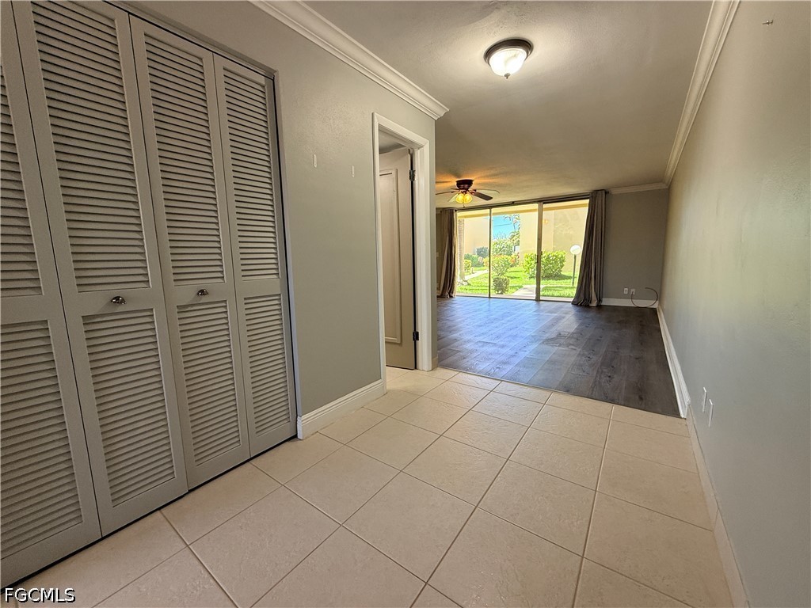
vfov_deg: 85.7
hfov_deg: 102.1
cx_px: 406
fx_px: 328
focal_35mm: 14
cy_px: 304
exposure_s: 1/120
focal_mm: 2.22
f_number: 2.2
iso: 125
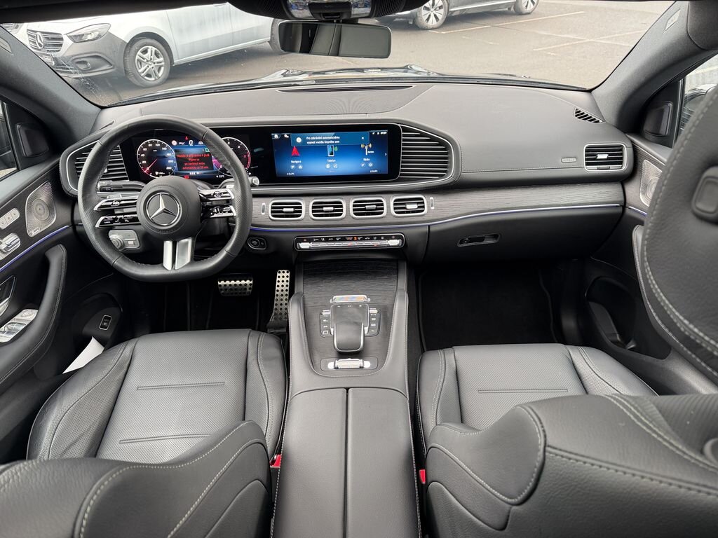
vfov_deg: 56.8
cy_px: 269
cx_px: 359
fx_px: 498
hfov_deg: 71.6
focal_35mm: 24
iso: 160
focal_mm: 6.76
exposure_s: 1/48
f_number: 1.78
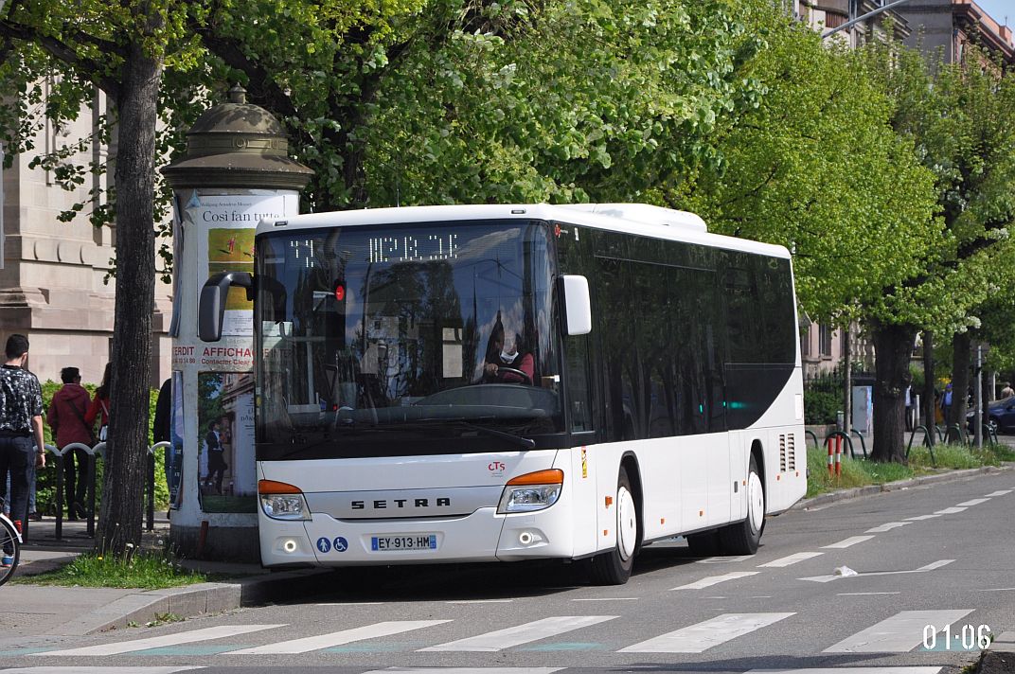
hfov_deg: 15.2
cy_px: 337
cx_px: 508
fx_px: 3802
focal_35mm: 135
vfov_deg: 10.1
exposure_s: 1/1250
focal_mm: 90
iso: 400
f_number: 5.6
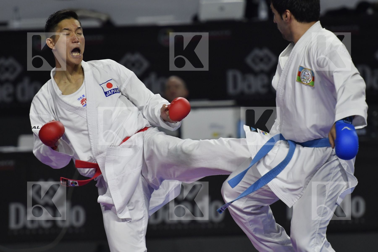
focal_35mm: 420
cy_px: 126
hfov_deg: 4.9
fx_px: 4407
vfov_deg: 3.3
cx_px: 189
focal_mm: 280
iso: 1250
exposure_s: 1/800
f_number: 4
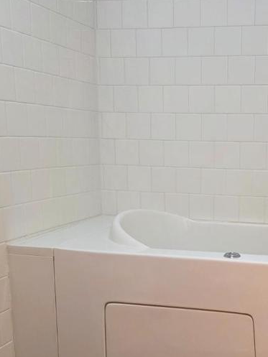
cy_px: 236
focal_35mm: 50
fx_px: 516
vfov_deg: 37.8
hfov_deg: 28.0
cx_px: 243
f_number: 1.7
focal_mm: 6.3
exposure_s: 1/120
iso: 320
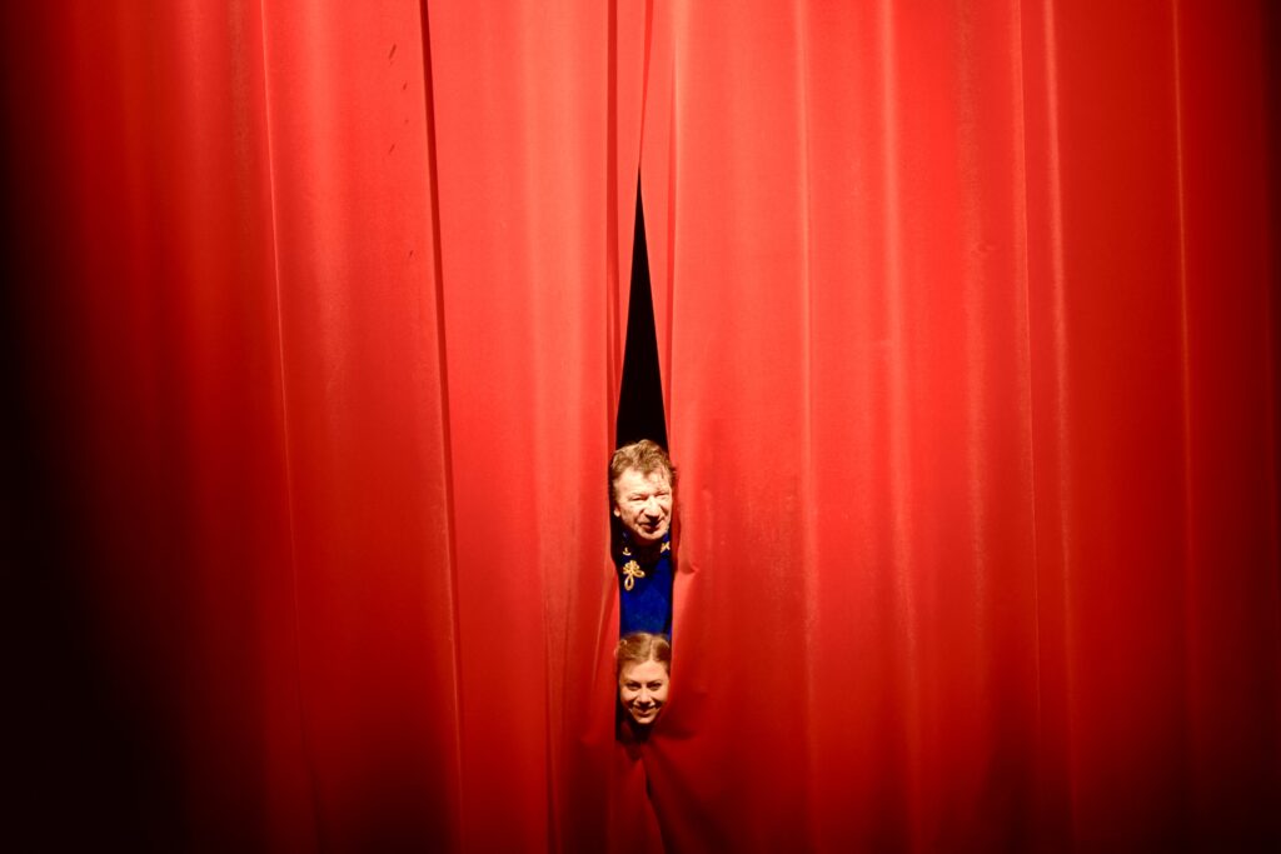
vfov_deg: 16.6
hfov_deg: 24.6
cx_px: 640
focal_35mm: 82
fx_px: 2936
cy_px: 427
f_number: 5.6
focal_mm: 55
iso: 3200
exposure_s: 1/60
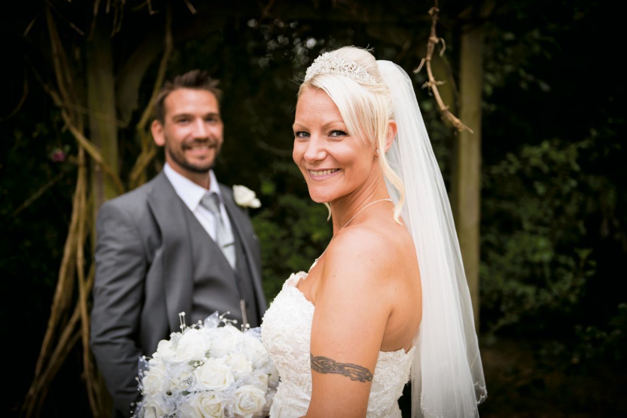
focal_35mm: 48
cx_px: 314
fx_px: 836
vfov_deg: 28.1
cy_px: 209
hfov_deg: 41.1
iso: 320
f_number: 2.8
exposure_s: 1/640
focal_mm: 48
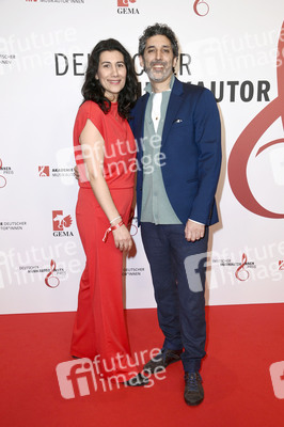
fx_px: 474
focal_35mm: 40
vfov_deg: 48.5
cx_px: 142
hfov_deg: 33.3
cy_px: 214
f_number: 5.6
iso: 800
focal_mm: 40
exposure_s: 1/250
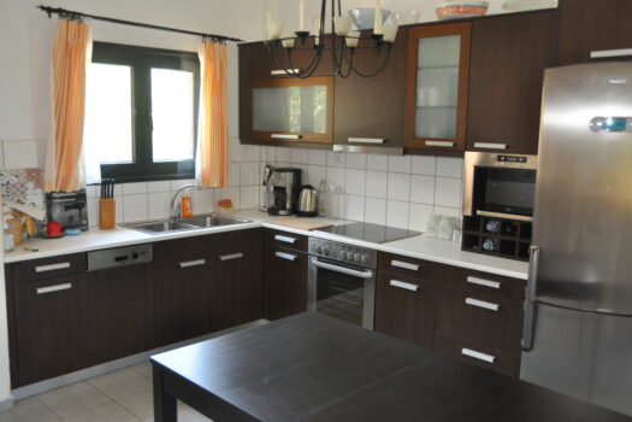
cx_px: 316
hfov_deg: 57.2
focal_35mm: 33
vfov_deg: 40.0
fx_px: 579
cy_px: 211
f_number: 3.8
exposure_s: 1/60
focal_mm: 22
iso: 800
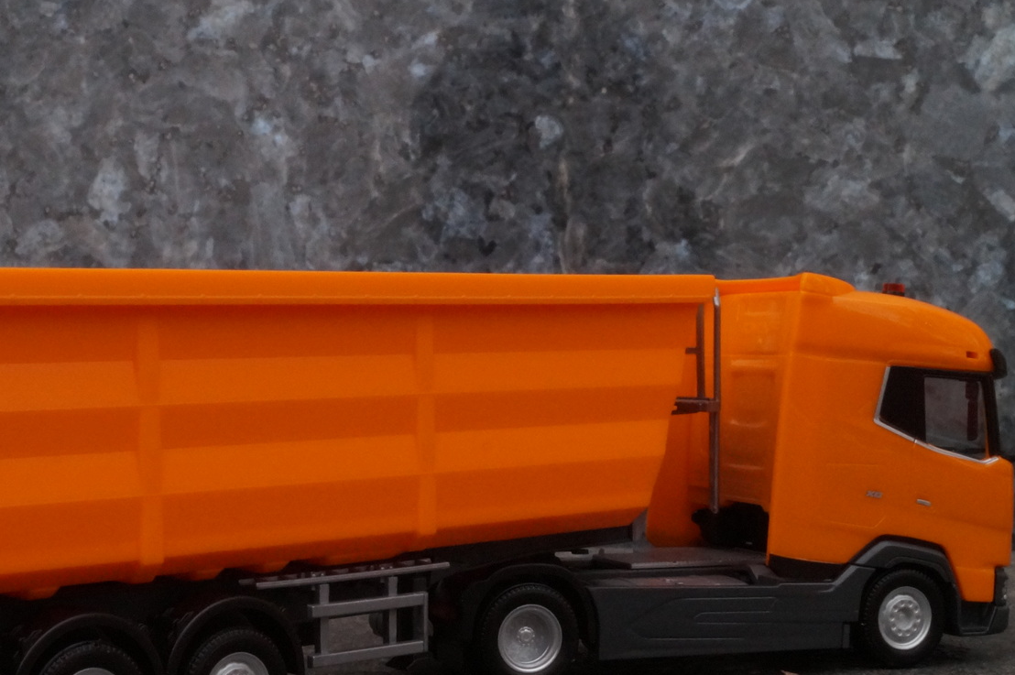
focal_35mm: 65
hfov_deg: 30.8
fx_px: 1831
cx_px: 344
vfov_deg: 20.9
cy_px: 379
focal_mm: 24
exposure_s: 1/60
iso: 1250
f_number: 22
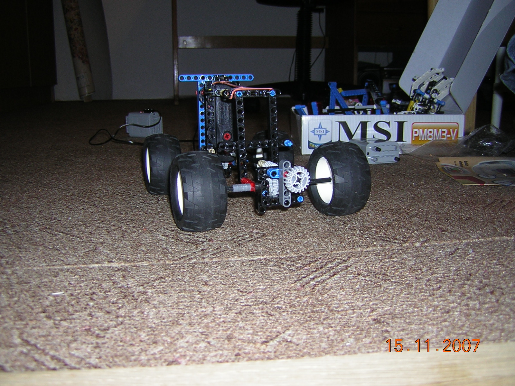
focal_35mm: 36
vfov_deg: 39.7
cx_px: 258
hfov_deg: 51.4
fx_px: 536
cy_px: 193
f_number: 2.6
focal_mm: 4.7
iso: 50
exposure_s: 1/60.1
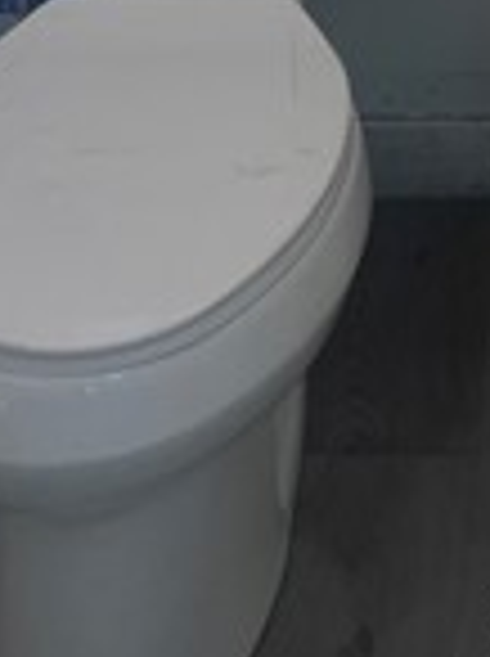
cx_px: 697
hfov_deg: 12.4
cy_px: -752
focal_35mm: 114
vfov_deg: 13.9
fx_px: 2158
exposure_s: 1/407
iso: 50
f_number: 1.5
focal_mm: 5.7
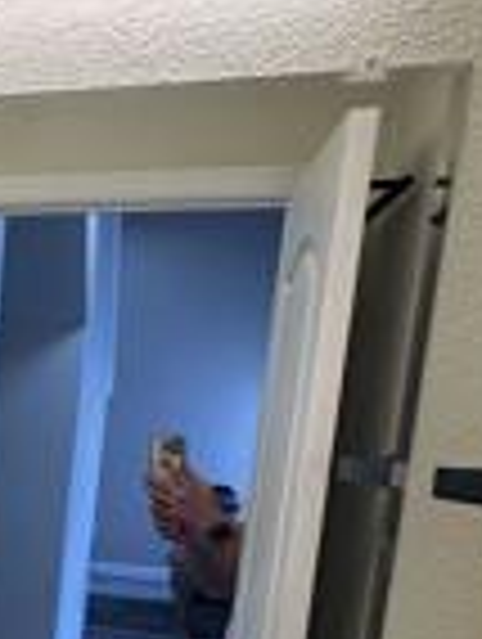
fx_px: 1166
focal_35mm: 63
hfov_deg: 17.4
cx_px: -464
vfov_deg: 29.6
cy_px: 558
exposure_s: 1/120
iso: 80
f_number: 2.2
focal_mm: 2.22
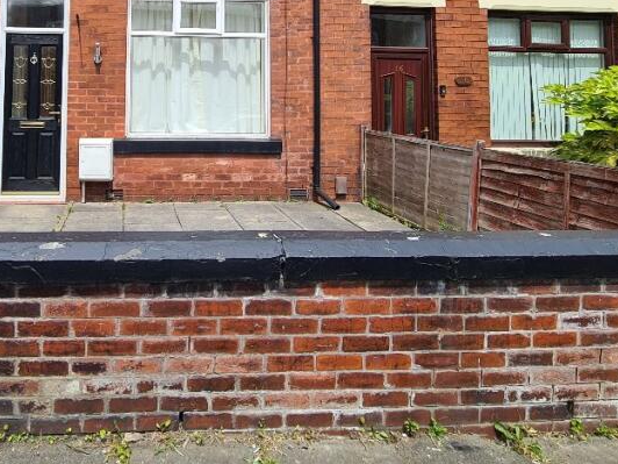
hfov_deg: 65.5
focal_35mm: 25
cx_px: 160
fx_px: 446
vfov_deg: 50.5
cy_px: 74
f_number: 2.2
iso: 64
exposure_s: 1/1668
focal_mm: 2.22
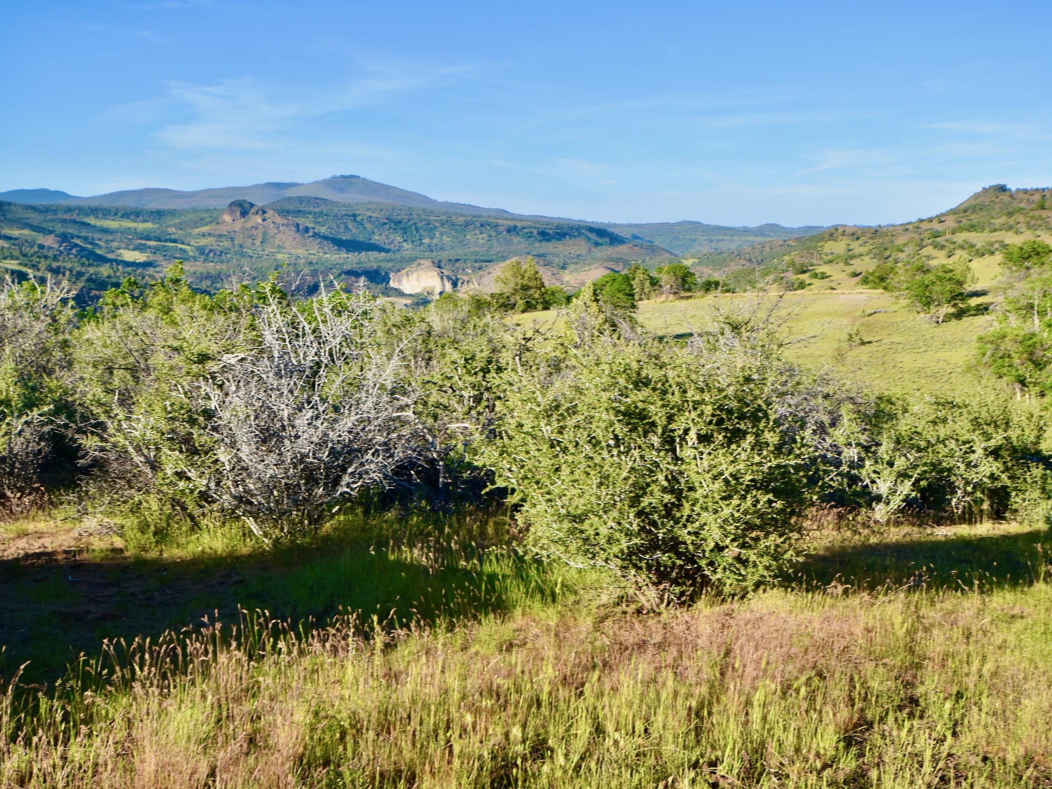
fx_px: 1185
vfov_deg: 36.8
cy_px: 395
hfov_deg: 47.8
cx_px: 587
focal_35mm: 39
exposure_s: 1/250
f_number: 8
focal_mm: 24
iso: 200
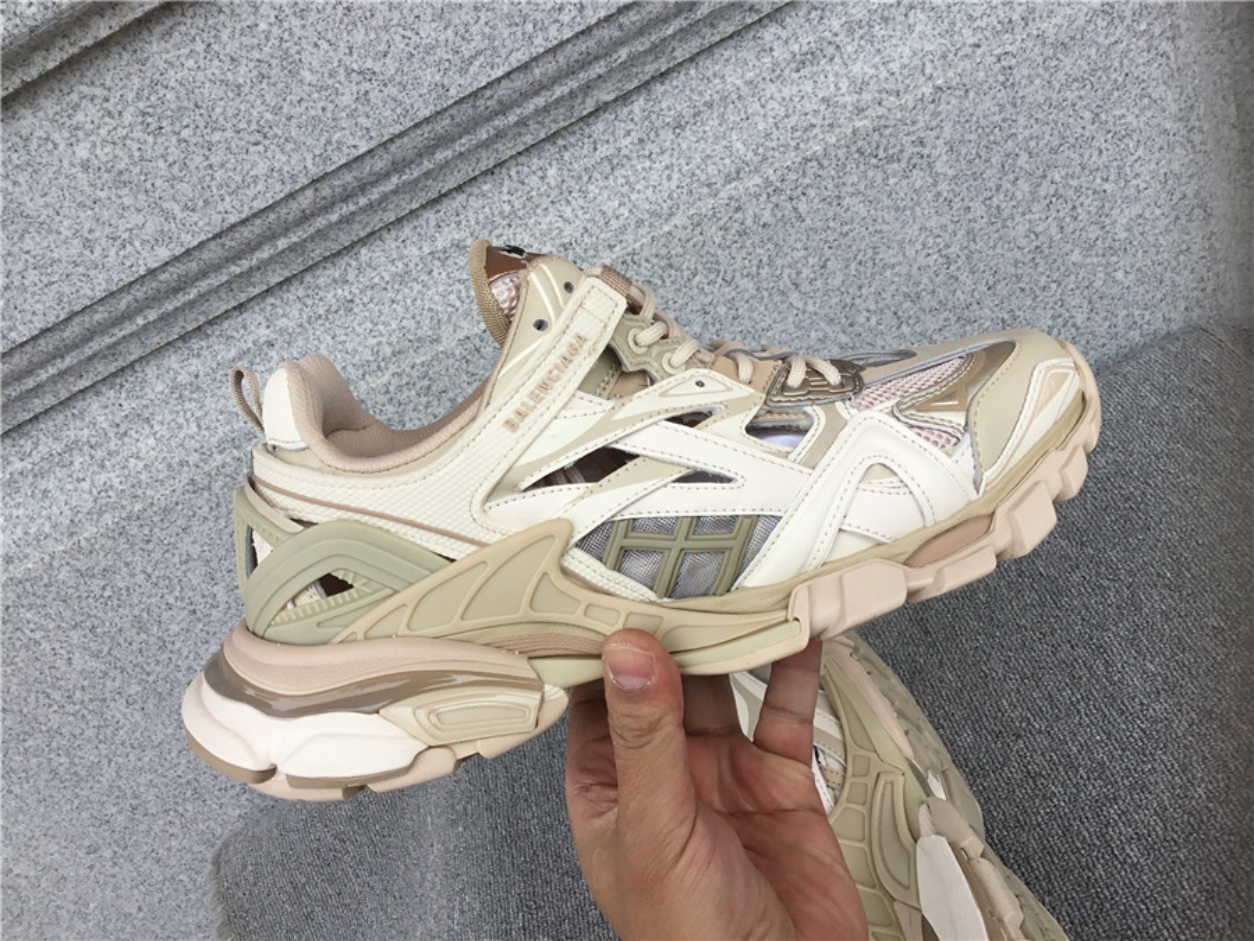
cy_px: 470
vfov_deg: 45.4
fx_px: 1123
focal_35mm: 31
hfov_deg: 58.4
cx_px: 627
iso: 25
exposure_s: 1/522
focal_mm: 3.3
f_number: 2.4
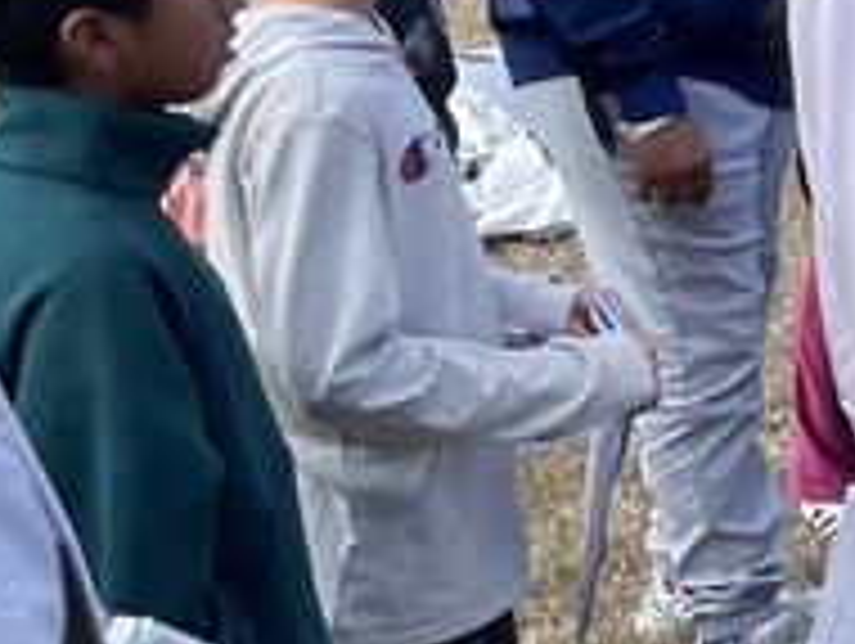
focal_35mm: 140
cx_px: 2277
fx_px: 3462
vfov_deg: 10.4
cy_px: -140
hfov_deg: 11.0
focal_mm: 4.2
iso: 32
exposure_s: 1/1182
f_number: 1.6
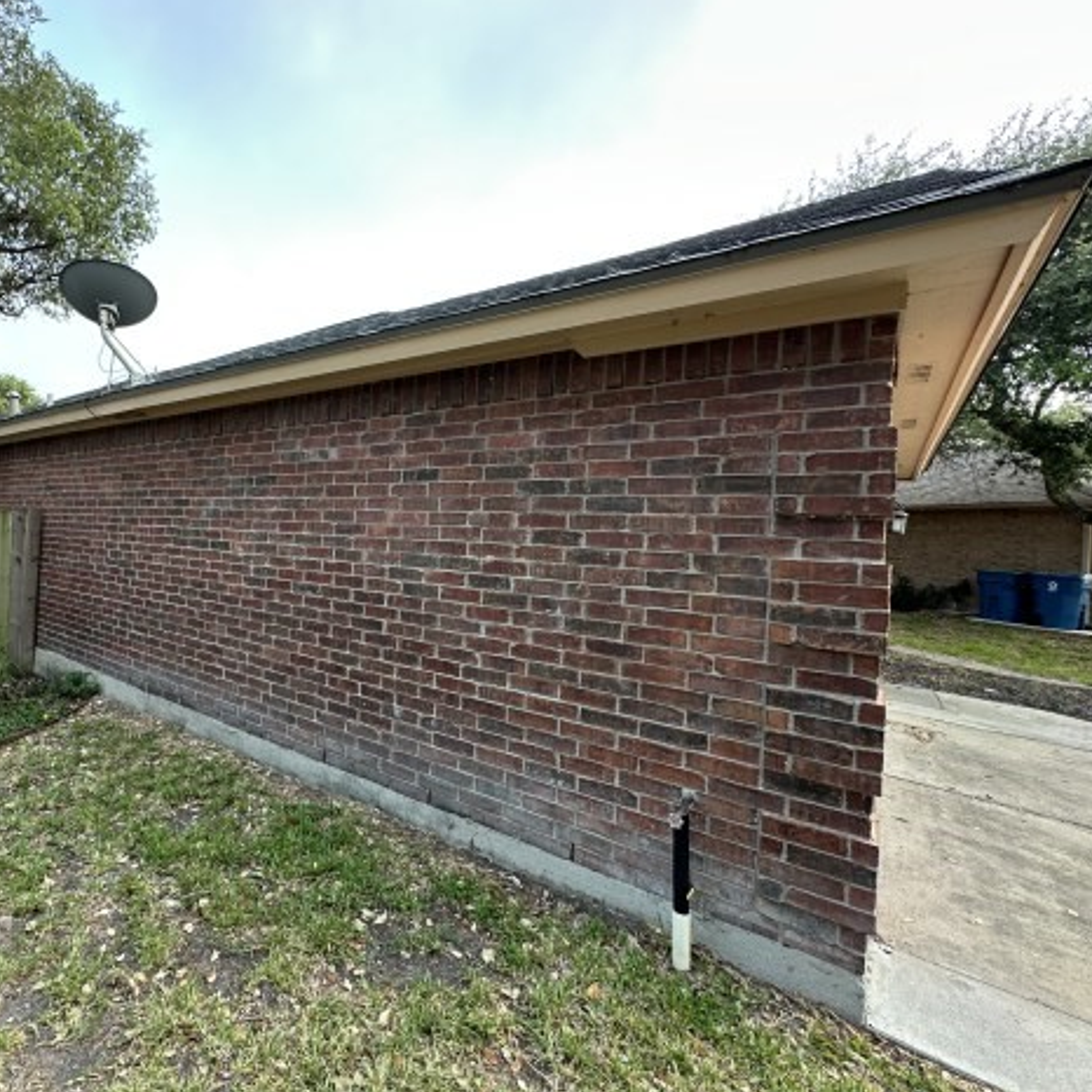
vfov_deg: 84.0
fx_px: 607
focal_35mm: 17
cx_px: 366
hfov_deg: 81.2
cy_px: 532
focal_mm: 2.22
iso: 50
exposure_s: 1/99
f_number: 2.2
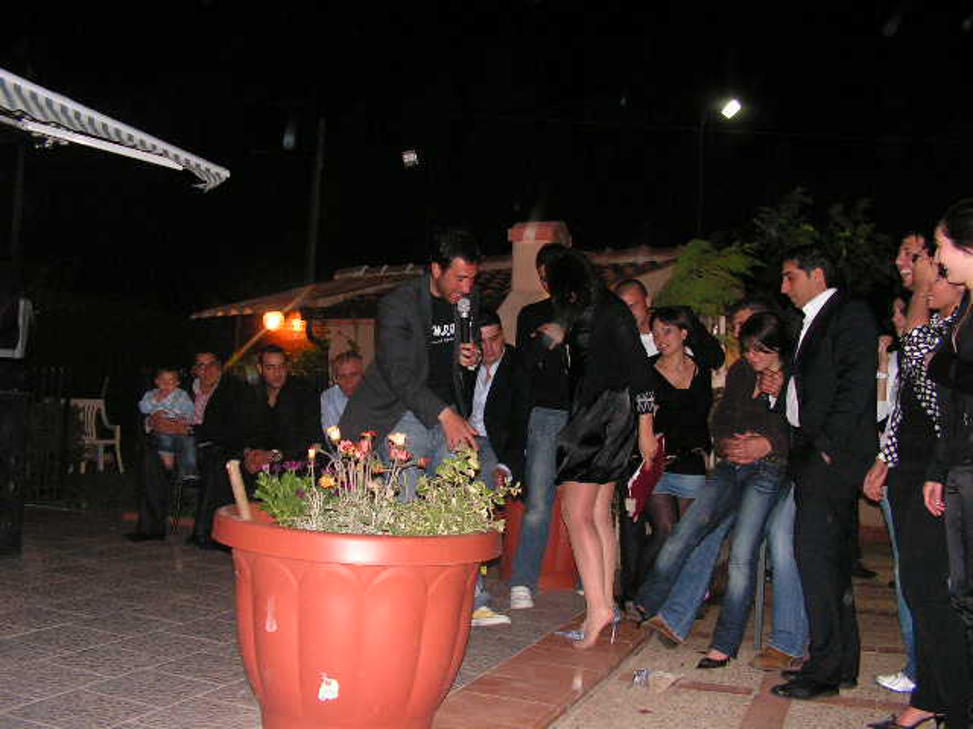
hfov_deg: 51.4
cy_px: 364
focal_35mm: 36
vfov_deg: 39.7
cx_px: 486
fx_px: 1012
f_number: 3.2
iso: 200
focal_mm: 6
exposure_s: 1/40
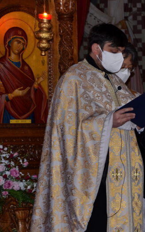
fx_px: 1684
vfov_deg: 7.9
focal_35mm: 266
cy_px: 99
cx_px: 211
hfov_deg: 4.9
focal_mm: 90
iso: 800
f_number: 5.3
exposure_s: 1/60
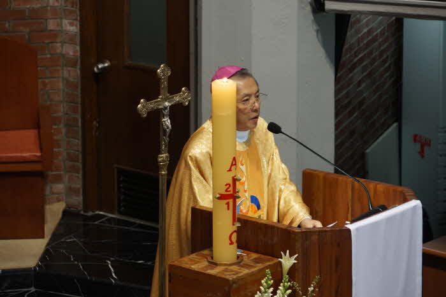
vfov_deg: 7.5
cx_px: 223
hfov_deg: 11.2
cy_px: 148
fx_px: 2278
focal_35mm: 184
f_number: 6.3
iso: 400
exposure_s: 1/15
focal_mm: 123
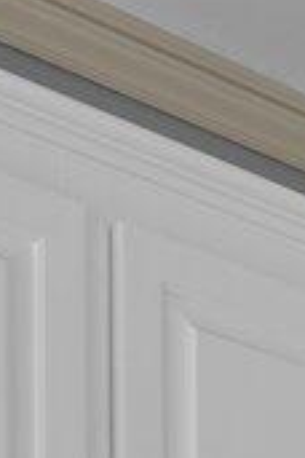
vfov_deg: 9.1
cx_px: 672
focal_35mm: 192
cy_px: 1275
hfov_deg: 6.8
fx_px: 2440
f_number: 8
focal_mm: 16
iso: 250
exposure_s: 1/1.25
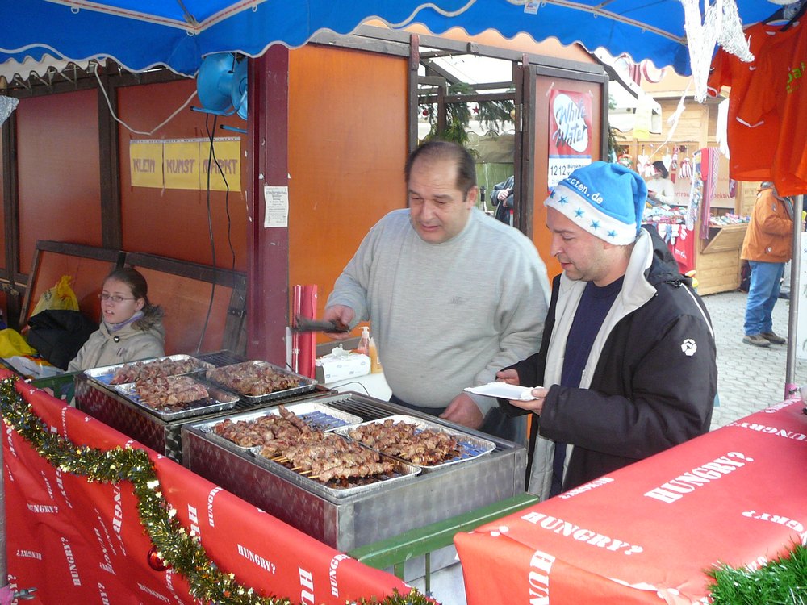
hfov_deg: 52.6
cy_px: 302
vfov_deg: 40.7
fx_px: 816
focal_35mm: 35
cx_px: 404
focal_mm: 5.2
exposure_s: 1/30
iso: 125
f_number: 2.8
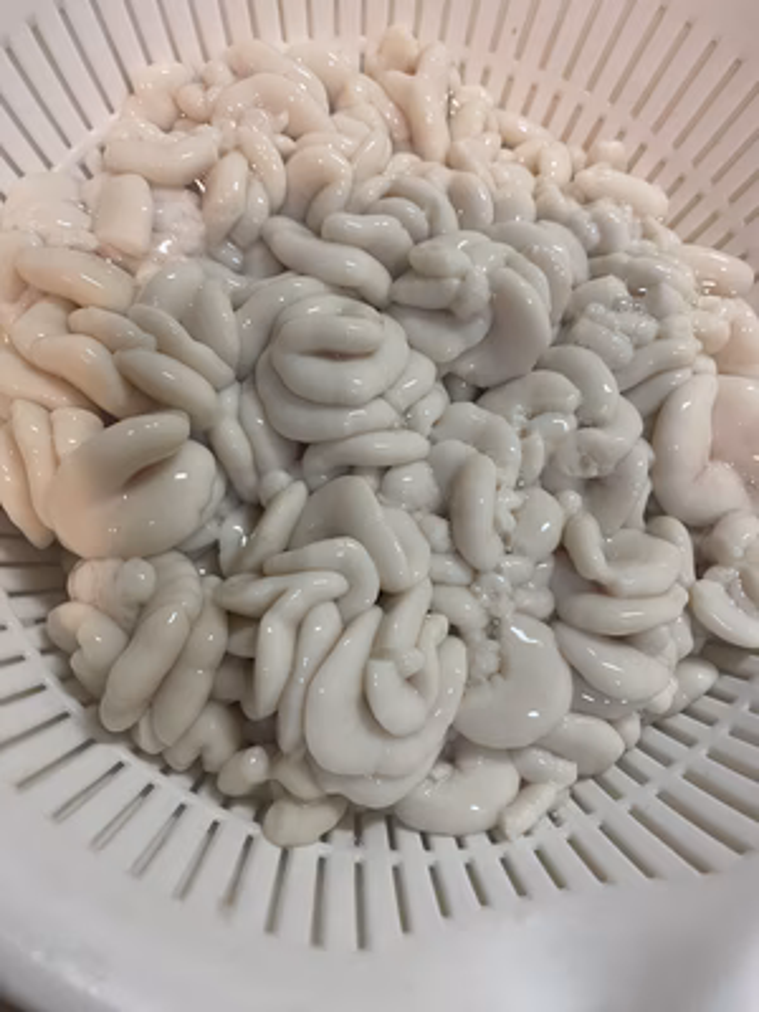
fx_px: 760
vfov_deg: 67.3
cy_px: 506
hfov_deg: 53.1
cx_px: 380
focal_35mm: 26
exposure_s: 1/50
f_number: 1.8
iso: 80
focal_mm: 4.25
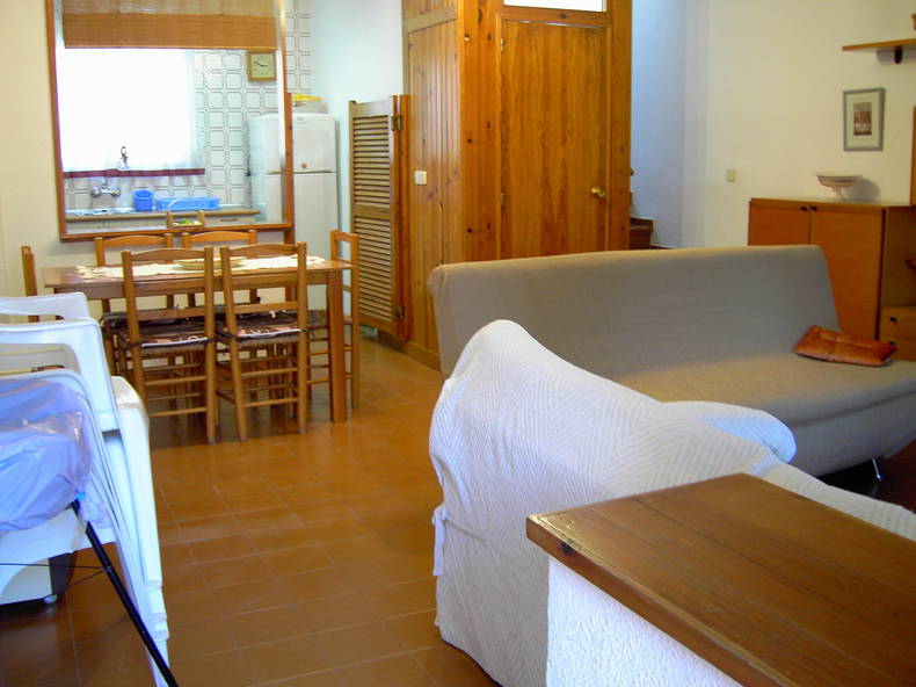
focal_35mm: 35
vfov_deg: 40.7
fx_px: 926
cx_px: 458
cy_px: 344
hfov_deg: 52.6
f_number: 2.8
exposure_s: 1/8
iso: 200
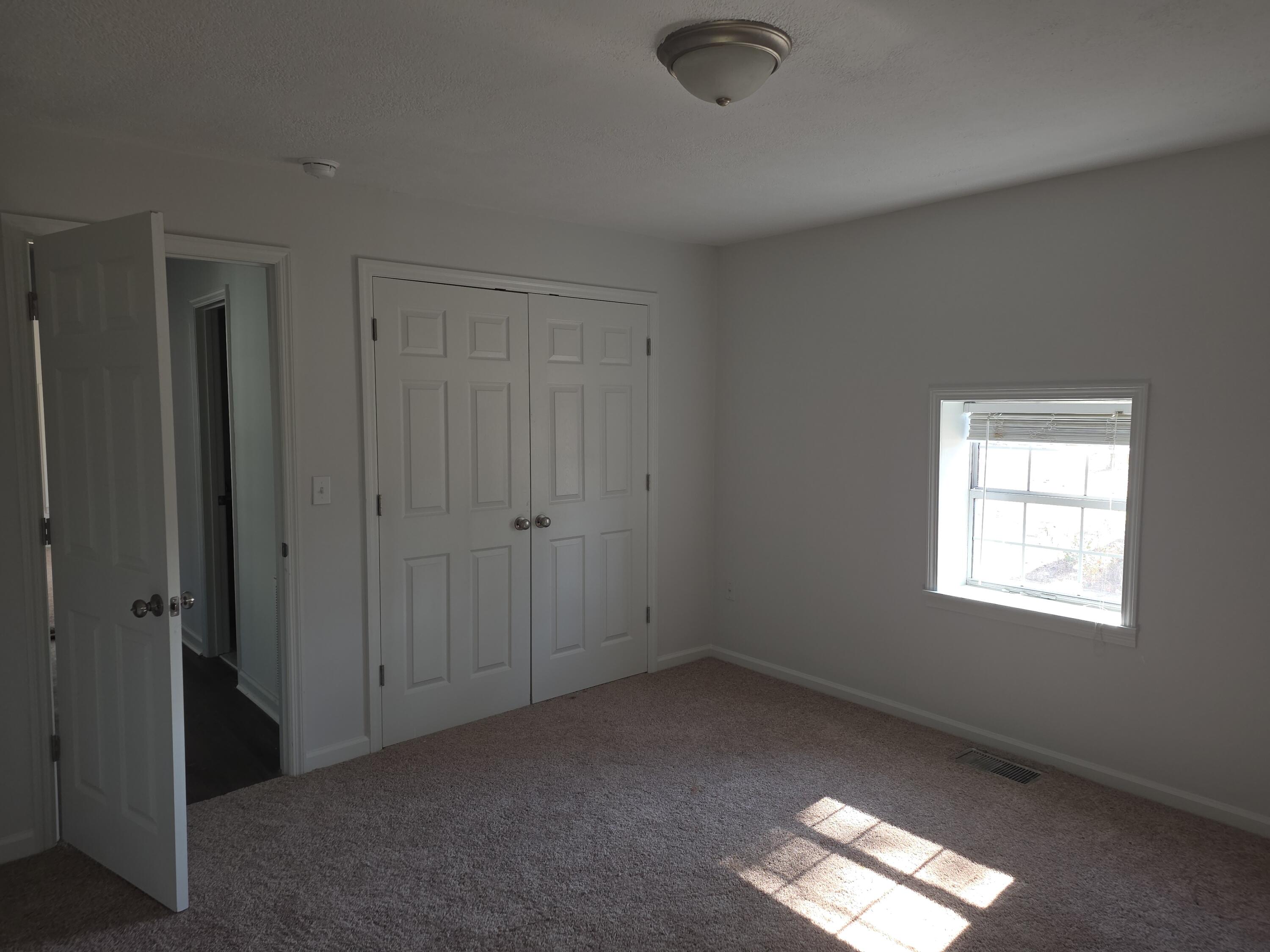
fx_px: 844
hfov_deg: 73.9
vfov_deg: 58.9
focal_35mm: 23
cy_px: 476
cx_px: 635
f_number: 1.7
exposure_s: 1/60
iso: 50
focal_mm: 6.25
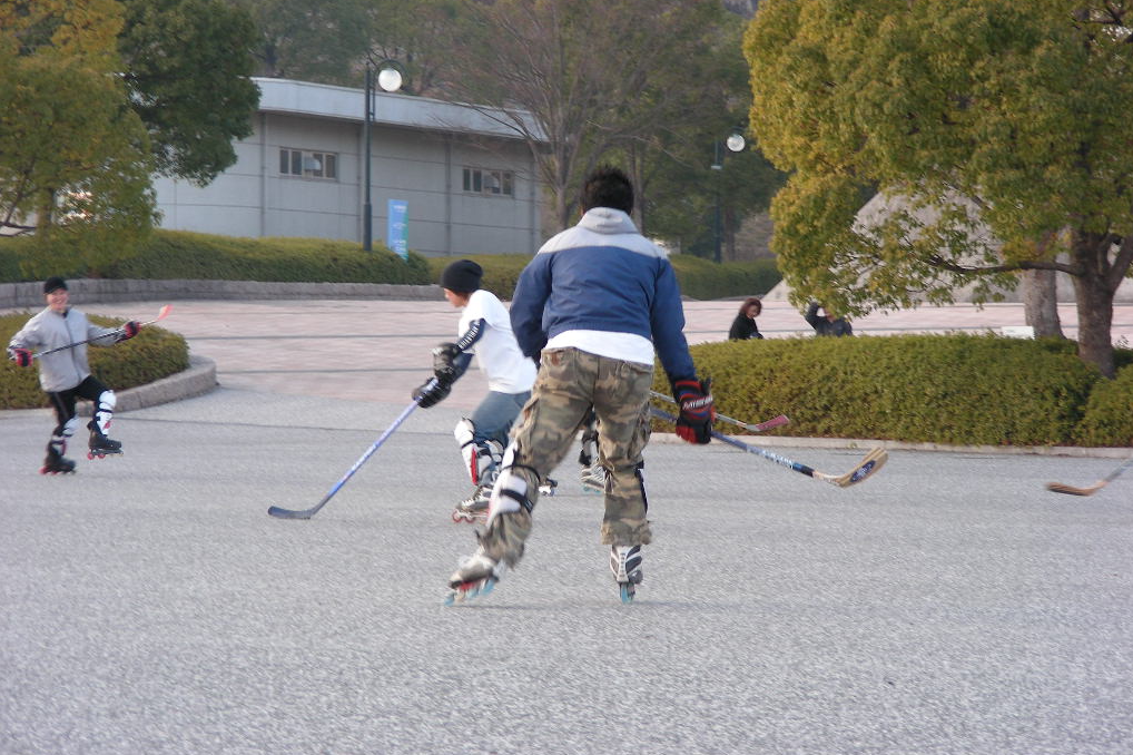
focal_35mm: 180
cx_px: 569
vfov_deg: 7.6
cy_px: 357
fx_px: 5663
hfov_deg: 11.4
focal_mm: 28.7
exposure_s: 1/59.7
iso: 64
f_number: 3.5
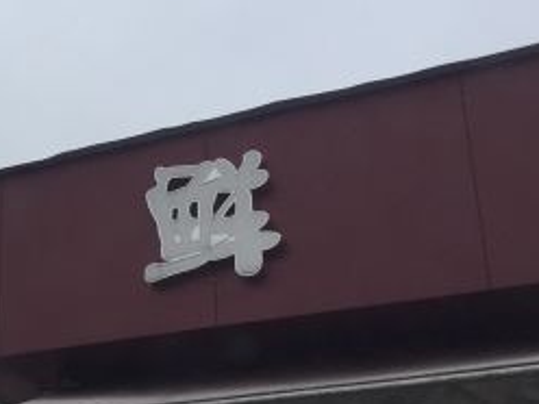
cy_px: 223
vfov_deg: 18.0
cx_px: -187
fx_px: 1277
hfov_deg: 21.3
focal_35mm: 82
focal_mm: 4.15
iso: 32
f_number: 2.2
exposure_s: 1/50
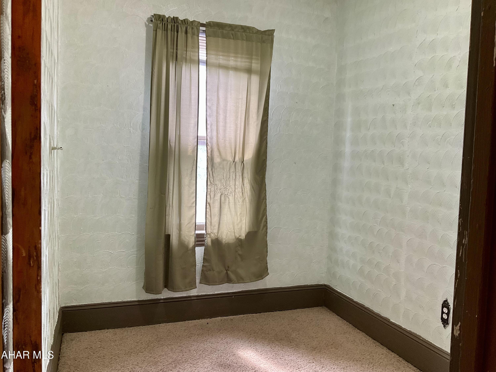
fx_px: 416
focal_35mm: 29
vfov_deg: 48.2
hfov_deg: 61.7
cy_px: 186
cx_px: 248
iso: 100
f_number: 1.8
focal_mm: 3
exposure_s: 1/60
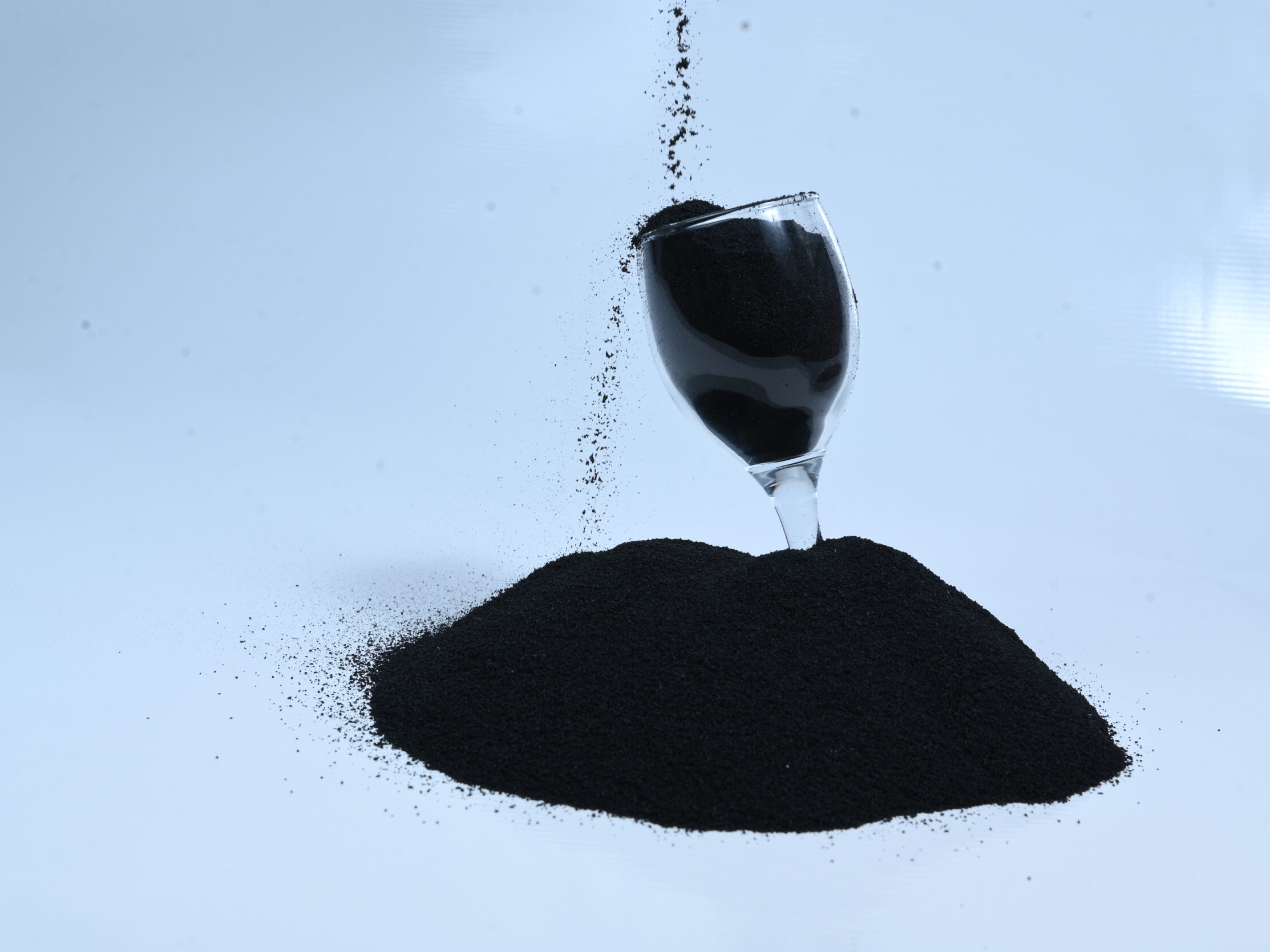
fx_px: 1541
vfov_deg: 34.3
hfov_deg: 44.8
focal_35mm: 42
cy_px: 475
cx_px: 677
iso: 100
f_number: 11
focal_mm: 38
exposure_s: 1/200
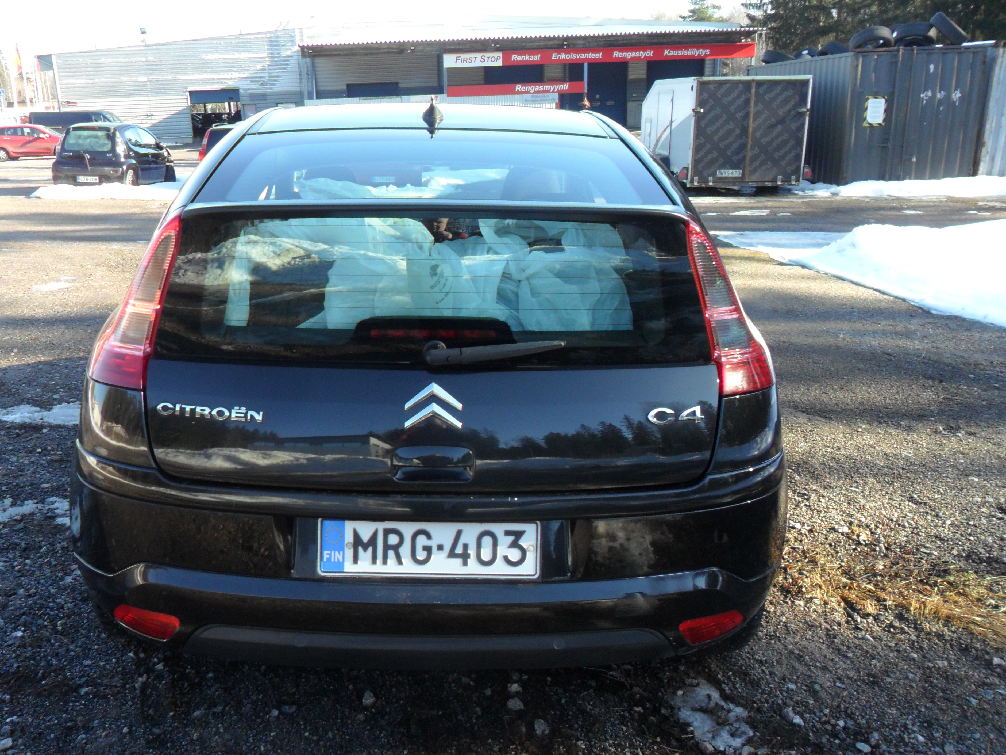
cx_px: 434
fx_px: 901
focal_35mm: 31
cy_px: 417
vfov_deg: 45.4
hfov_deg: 58.1
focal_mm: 4.9
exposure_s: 1/180
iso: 80
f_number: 3.5
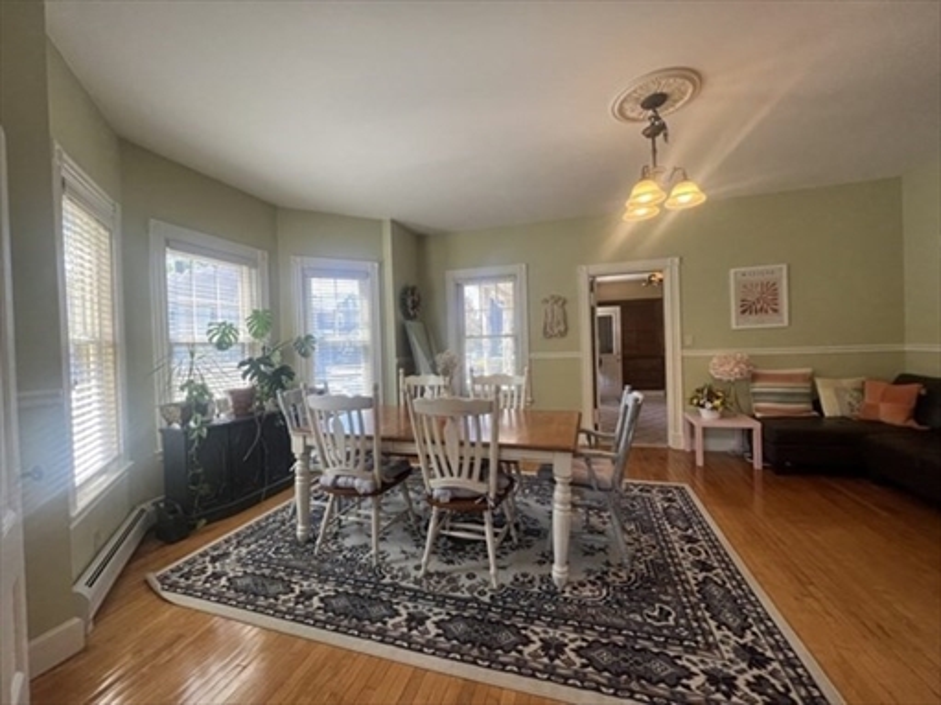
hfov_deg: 106.2
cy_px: 352
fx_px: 353
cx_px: 470
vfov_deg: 89.9
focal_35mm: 13
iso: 80
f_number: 1.8
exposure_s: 1/120
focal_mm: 1.57
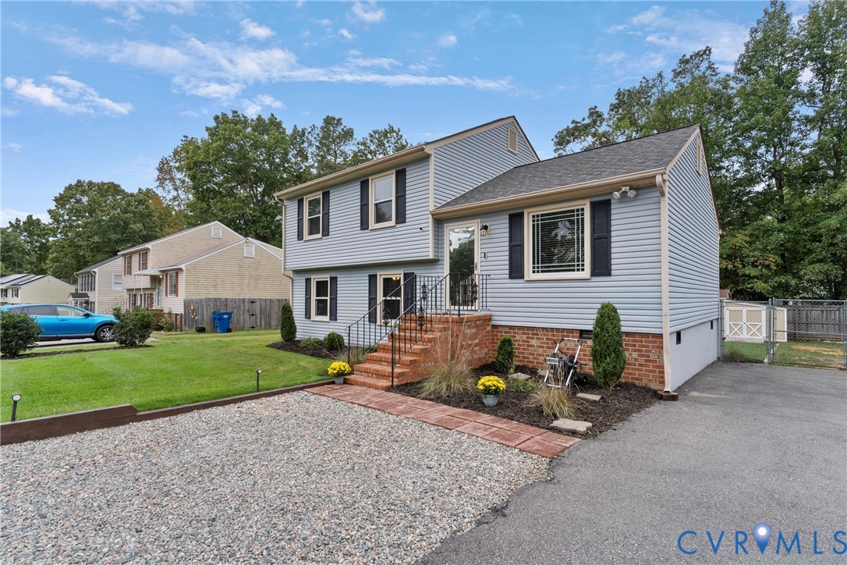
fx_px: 400
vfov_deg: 70.4
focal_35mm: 17
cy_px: 282
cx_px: 424
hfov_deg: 93.3
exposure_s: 1/200
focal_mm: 17
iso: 640
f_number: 8
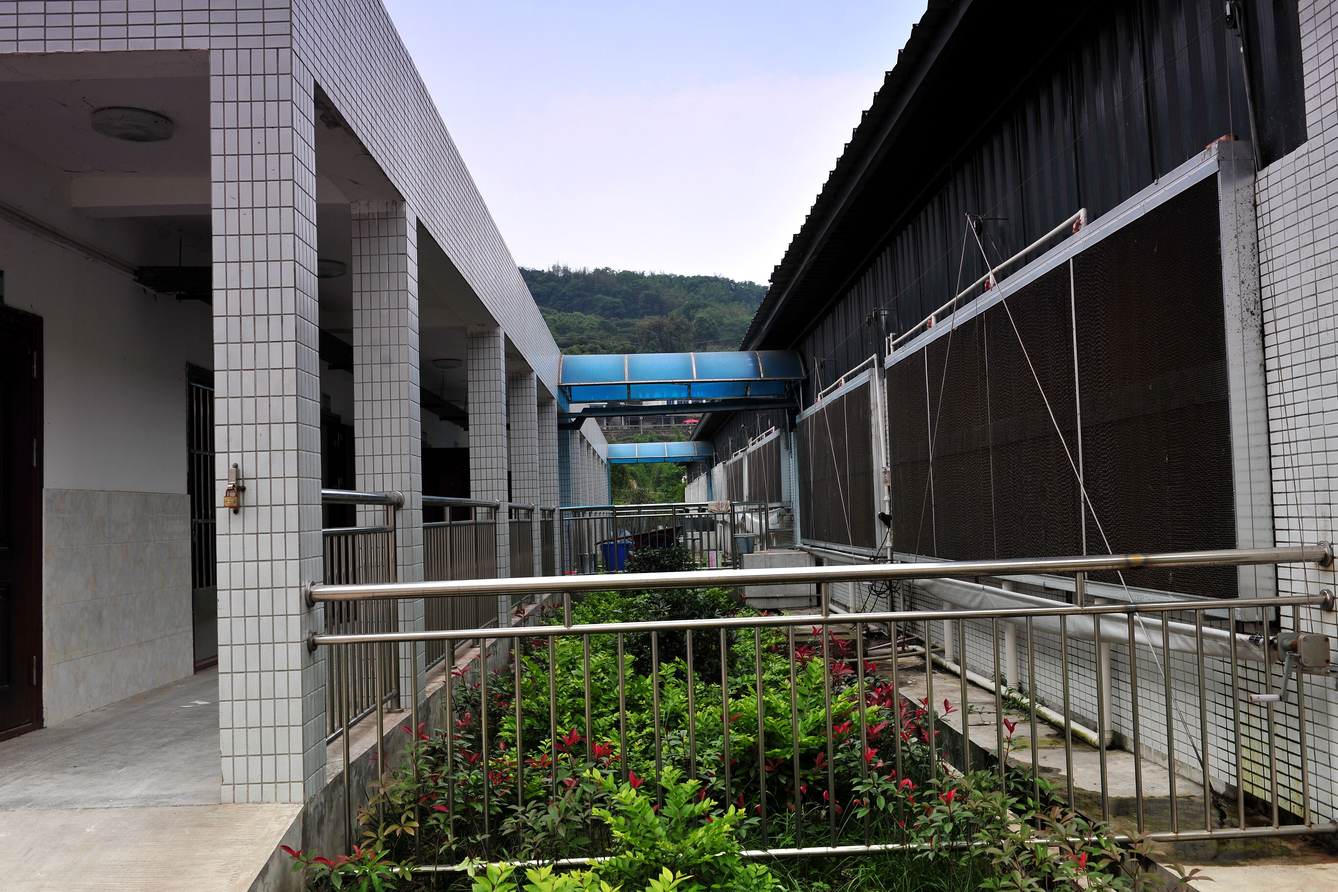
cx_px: 688
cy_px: 444
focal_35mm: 33
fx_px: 1226
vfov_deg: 40.0
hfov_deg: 57.2
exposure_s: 1/200
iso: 200
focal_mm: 32
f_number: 8
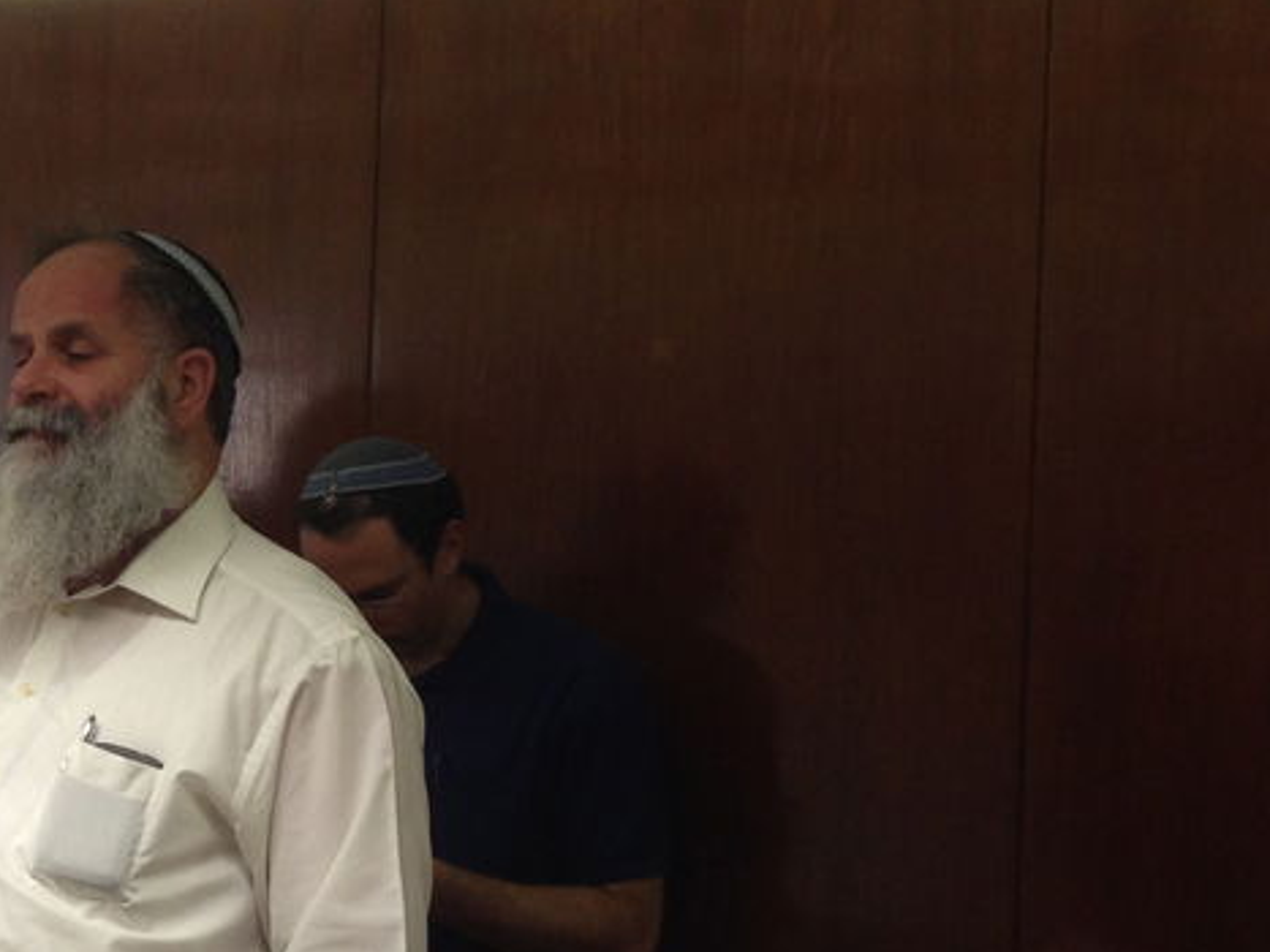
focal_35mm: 99
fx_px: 3631
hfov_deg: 17.9
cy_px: 522
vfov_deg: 14.9
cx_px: -587
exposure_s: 1/30
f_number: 2.4
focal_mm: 4.12
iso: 64
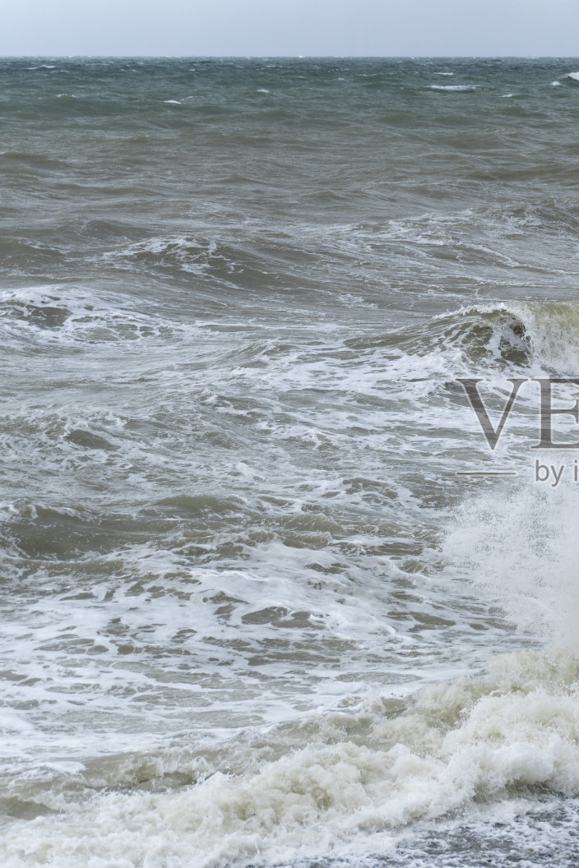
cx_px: 592
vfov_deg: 20.9
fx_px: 2358
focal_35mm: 98
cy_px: 434
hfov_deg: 13.8
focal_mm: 43
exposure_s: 1/1000
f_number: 6.3
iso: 200
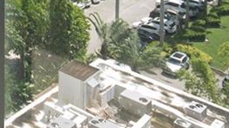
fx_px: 613
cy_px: -273
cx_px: -164
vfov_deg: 9.2
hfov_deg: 17.7
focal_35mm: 101
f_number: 4
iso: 50
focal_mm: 16
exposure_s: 1/250
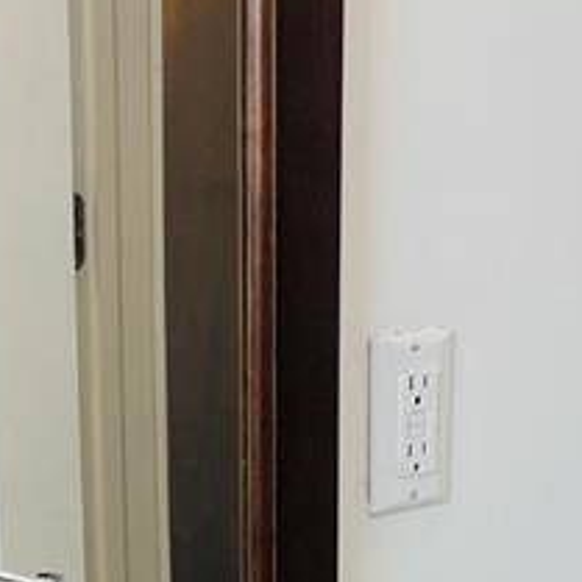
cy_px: 927
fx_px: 2511
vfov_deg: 12.4
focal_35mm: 132
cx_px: 738
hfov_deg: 12.8
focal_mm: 5.1
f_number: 1.6
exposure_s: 1/120
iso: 40
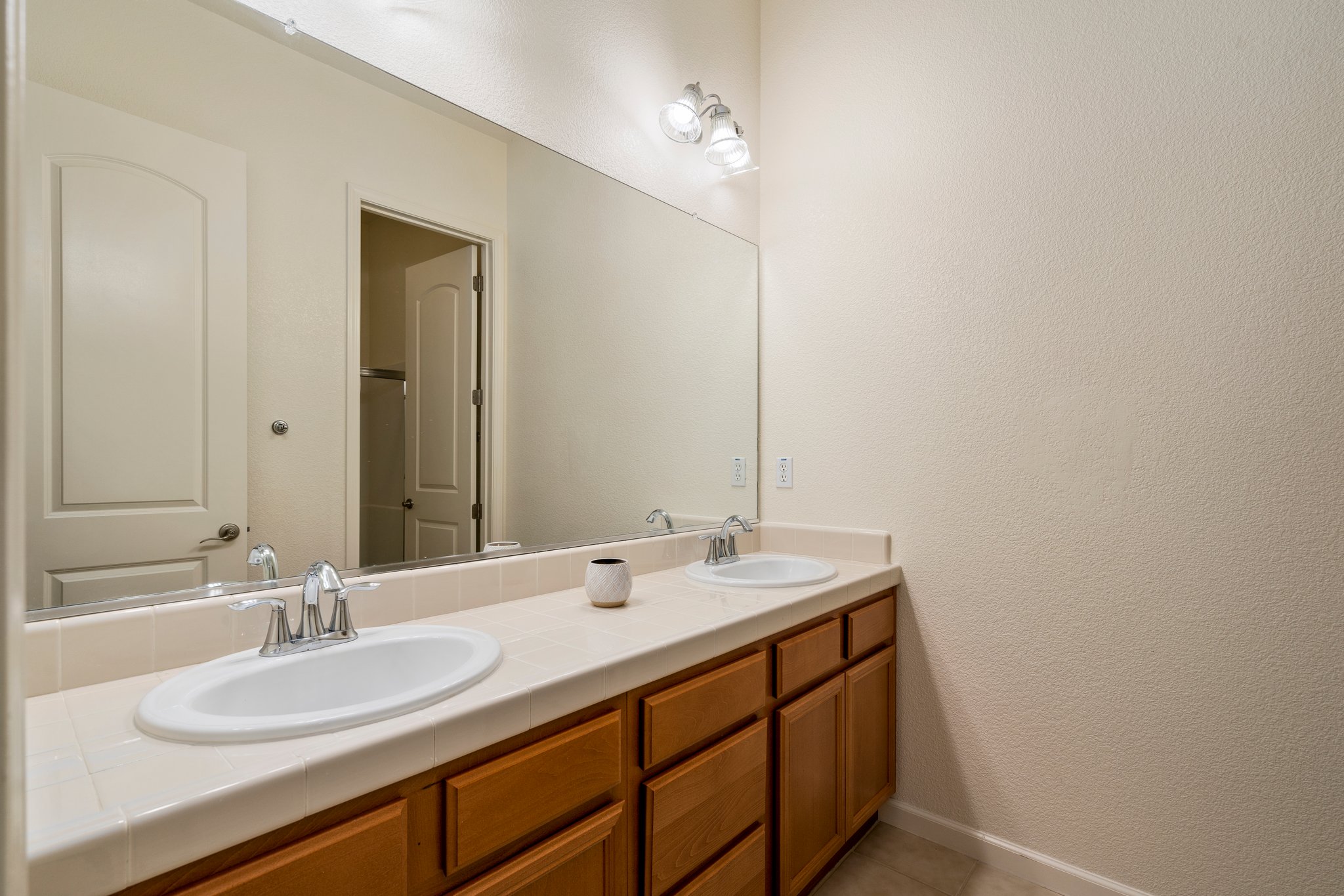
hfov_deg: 96.7
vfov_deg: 73.7
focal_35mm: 16
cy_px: 448
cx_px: 672
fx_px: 597
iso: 200
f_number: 8
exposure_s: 1/15
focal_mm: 16
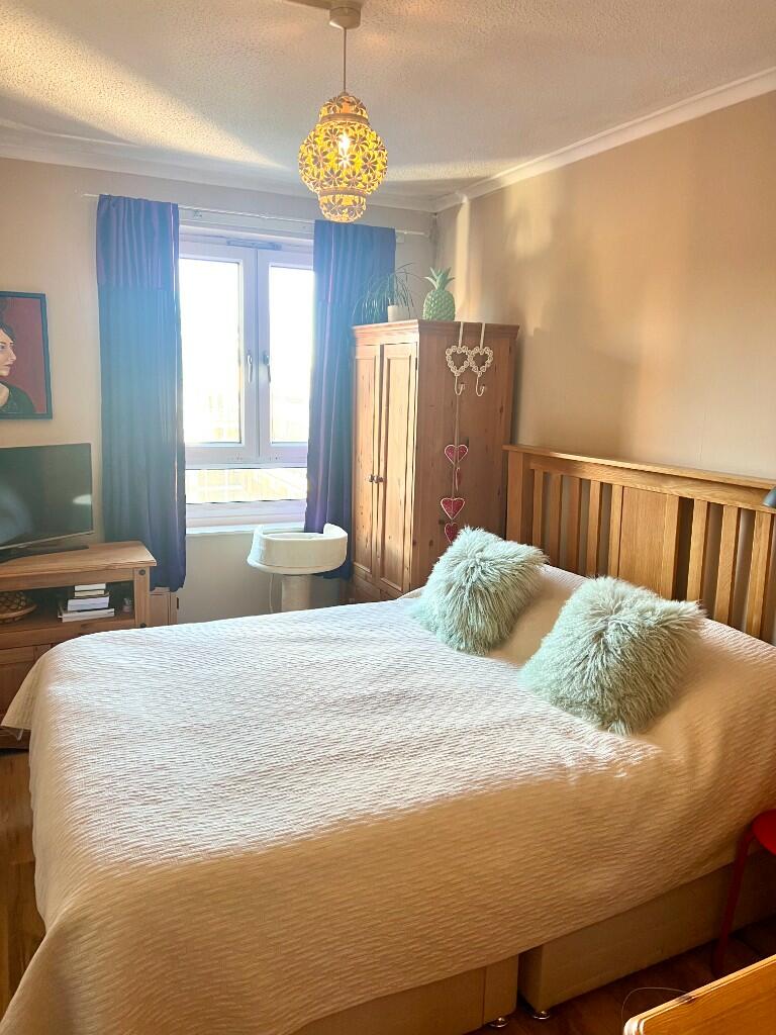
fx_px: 777
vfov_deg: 67.3
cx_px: 388
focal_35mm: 26
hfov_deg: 53.1
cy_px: 518
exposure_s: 1/50
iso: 80
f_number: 1.5
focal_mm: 5.7
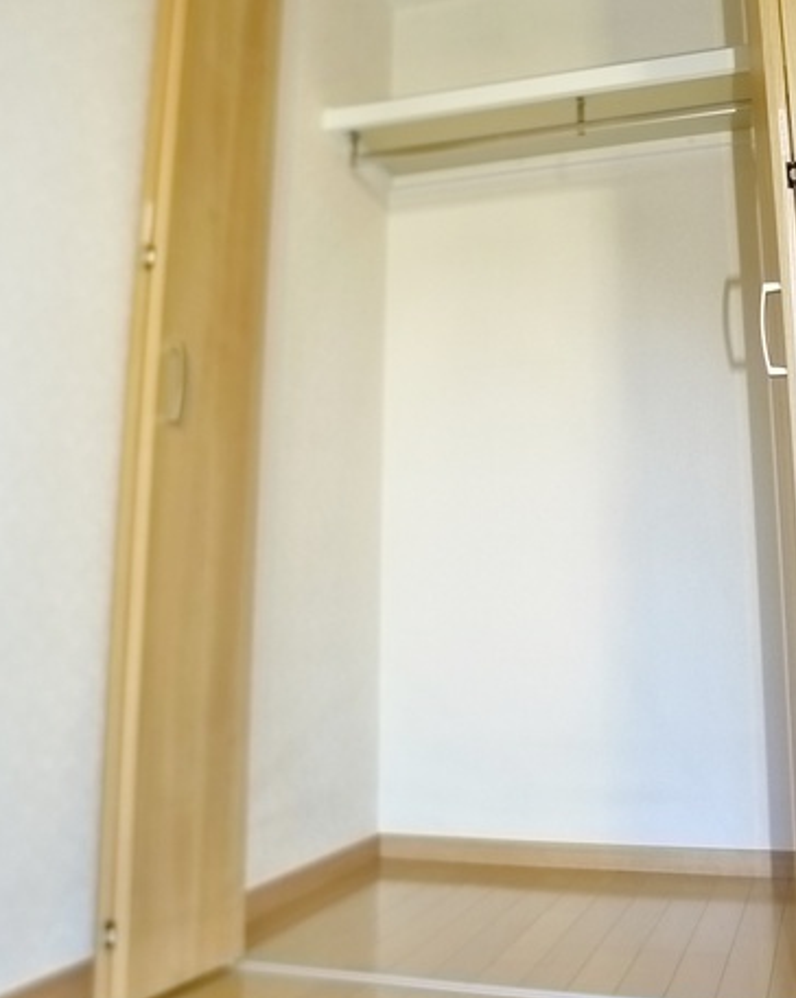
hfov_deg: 33.2
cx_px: 495
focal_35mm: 45
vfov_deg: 40.7
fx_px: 1327
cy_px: 344
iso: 400
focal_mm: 6.4
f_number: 2.2
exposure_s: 1/20
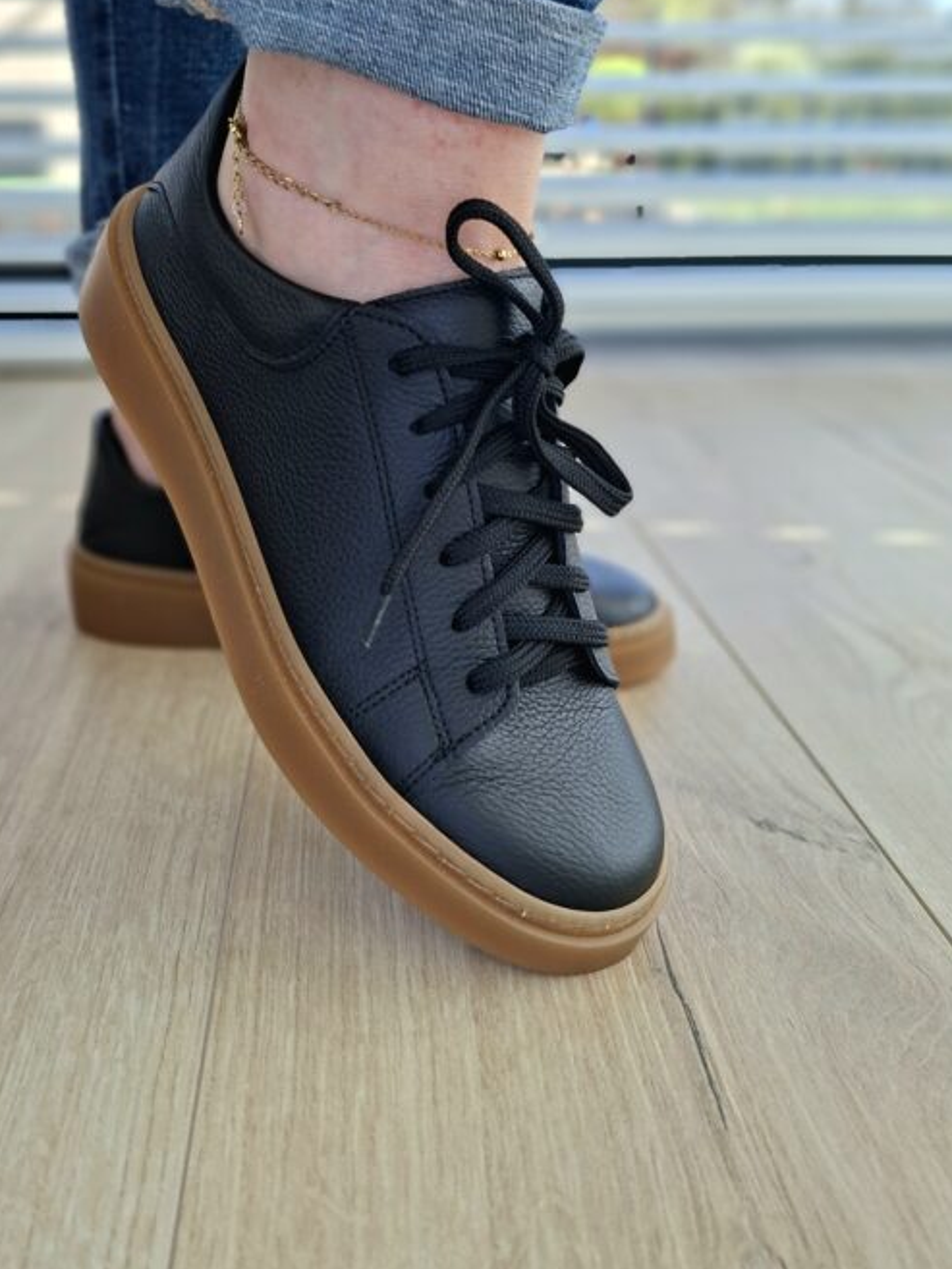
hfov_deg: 49.4
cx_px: 380
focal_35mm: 28
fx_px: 1026
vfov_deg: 63.1
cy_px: 533
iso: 50
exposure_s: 1/400
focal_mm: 5.54
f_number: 1.8
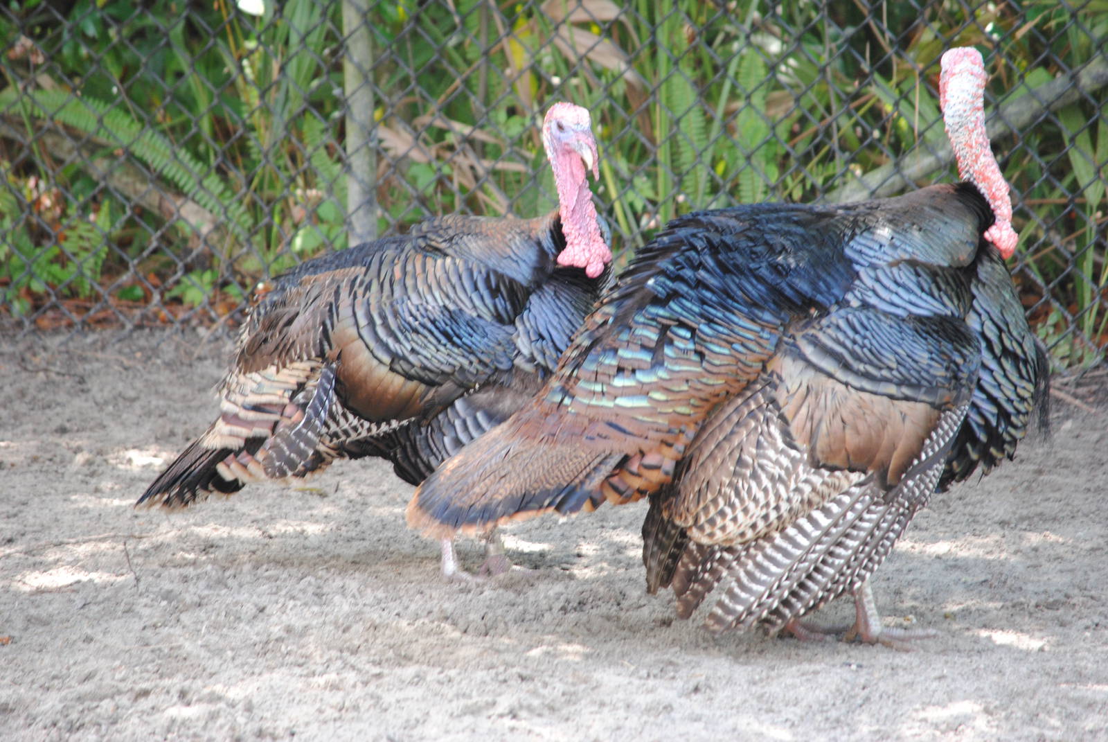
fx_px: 10169
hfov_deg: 6.2
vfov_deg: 4.2
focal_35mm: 330
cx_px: 554
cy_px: 371
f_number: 5.3
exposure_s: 1/60
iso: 400
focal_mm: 220
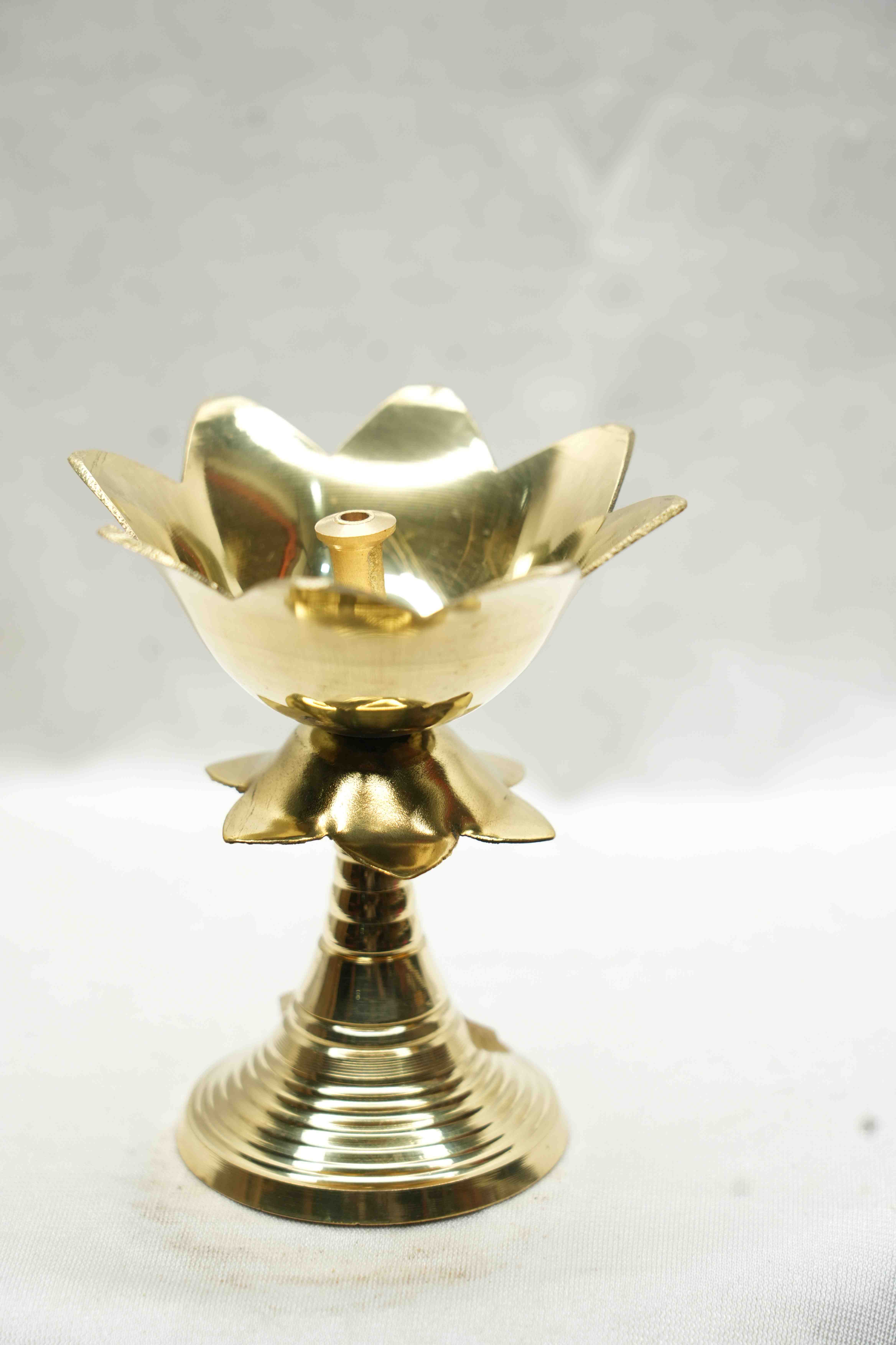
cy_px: 672
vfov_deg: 19.5
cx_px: 448
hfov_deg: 13.0
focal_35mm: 105
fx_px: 3920
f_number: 5.6
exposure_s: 1/60
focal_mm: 105
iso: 250
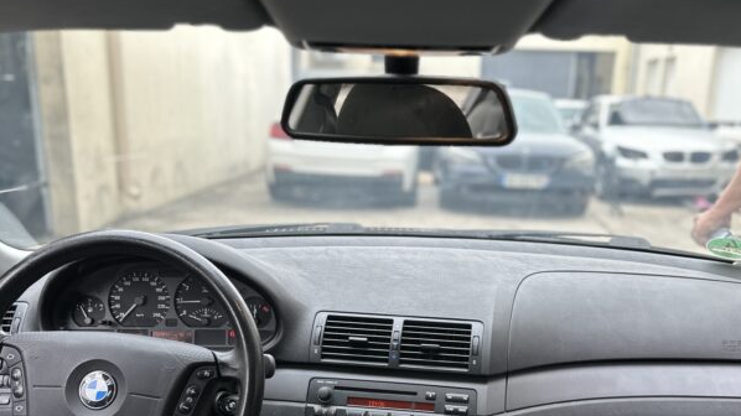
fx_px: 688
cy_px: 316
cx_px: 414
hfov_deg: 56.5
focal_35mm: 35
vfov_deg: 33.0
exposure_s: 1/148
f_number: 1.78
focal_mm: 6.86
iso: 64
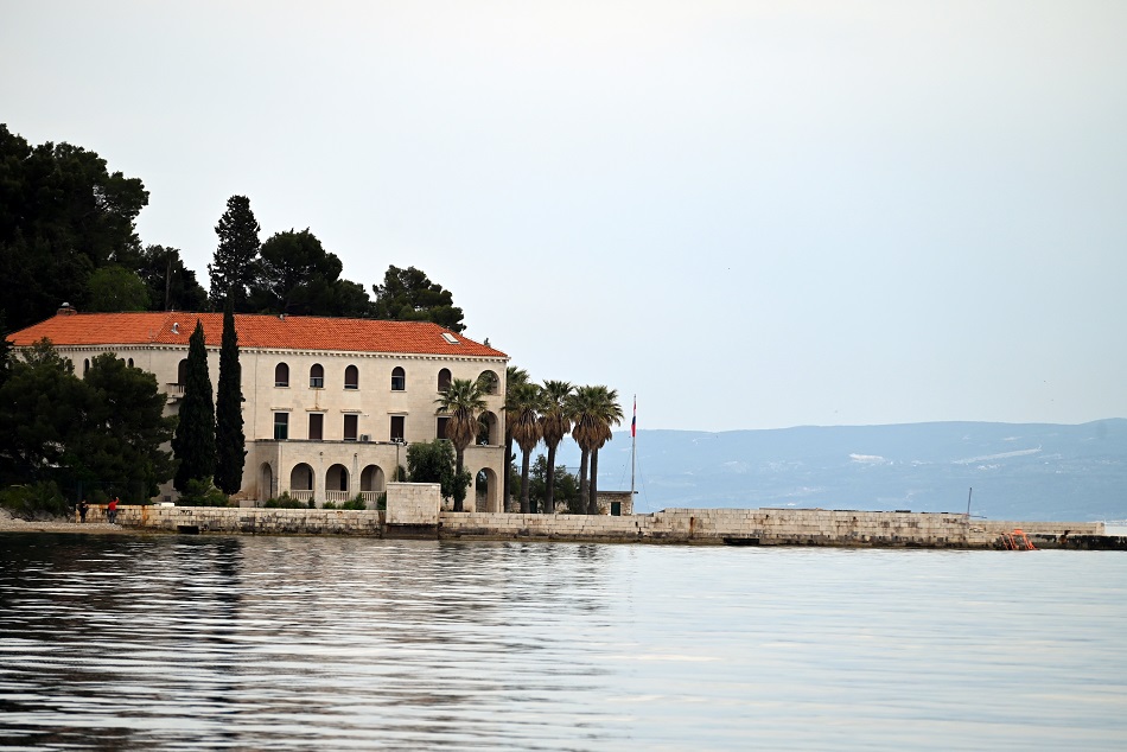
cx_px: 564
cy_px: 376
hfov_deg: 10.5
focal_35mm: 195
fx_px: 6106
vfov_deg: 7.0
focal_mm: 195
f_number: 5.3
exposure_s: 1/1000
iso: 320
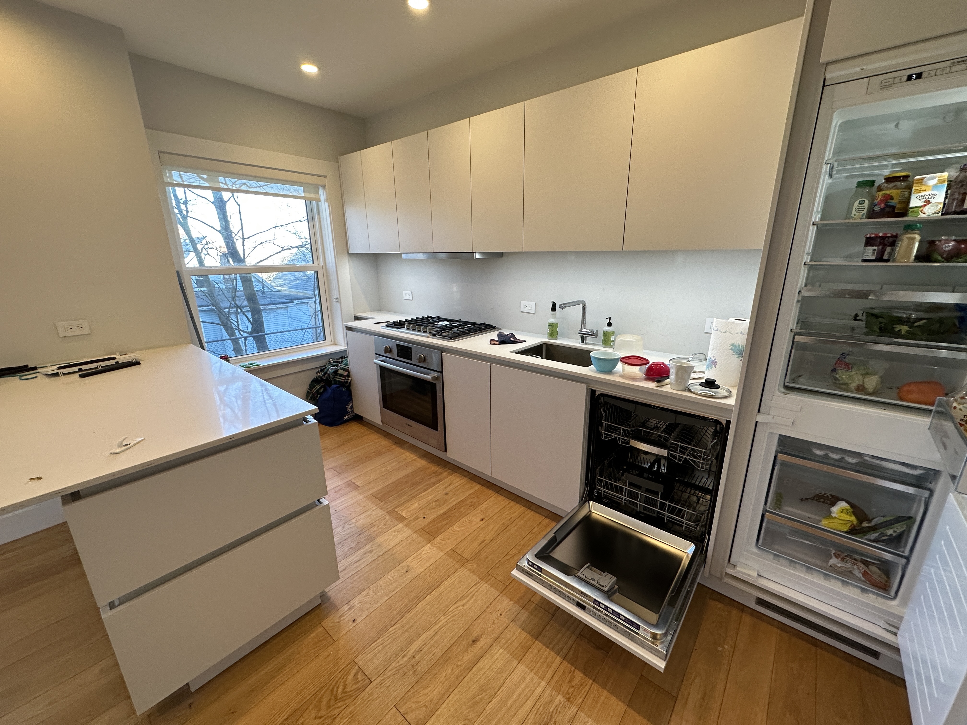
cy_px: 362
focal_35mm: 14
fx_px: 391
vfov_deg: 85.7
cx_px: 484
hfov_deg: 102.1
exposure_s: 1/150
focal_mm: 2.22
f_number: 2.2
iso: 125
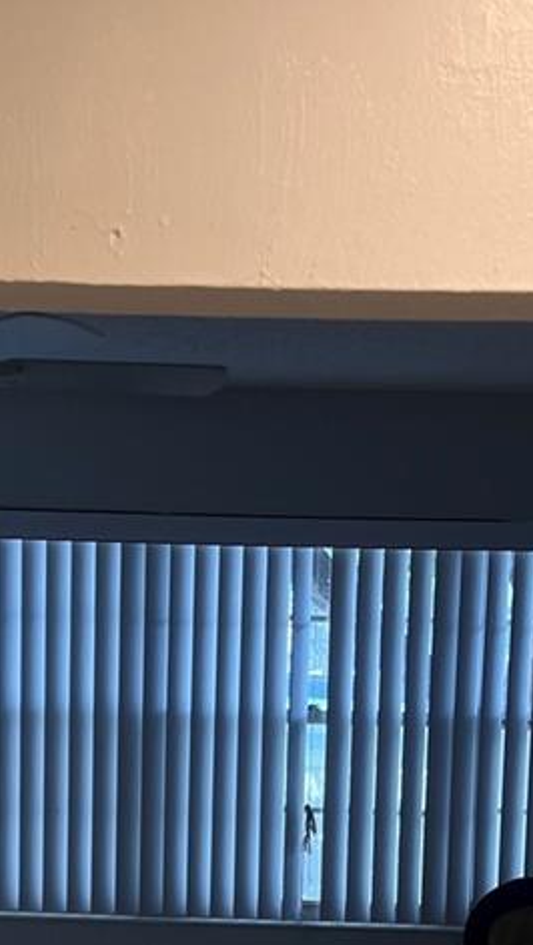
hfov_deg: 16.8
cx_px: 226
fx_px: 1806
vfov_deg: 28.1
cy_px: 879
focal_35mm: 72
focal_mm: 5.7
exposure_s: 1/120
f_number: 1.5
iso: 100
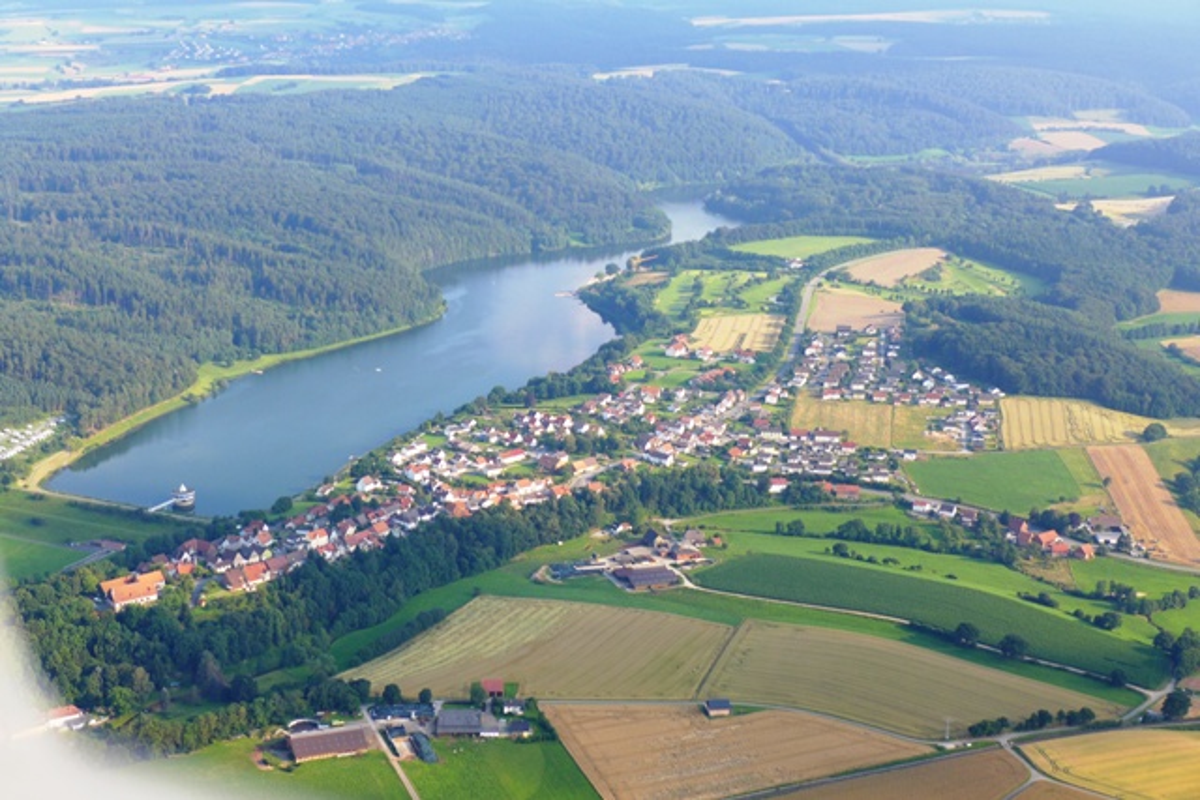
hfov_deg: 36.2
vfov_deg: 24.6
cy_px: 400
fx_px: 1834
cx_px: 600
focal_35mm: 55
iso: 80
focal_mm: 10.8
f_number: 2
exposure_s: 1/100
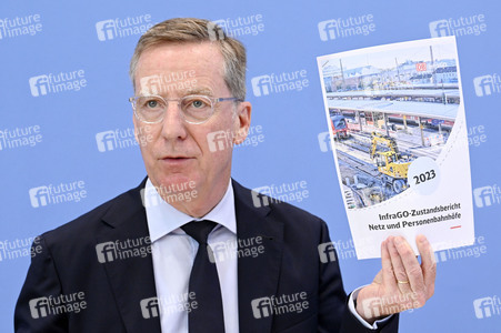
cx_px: 250
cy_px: 166
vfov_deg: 13.4
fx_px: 1418
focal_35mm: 102
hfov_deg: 20.0
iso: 3200
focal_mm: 102
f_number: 6.3
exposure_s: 1/400
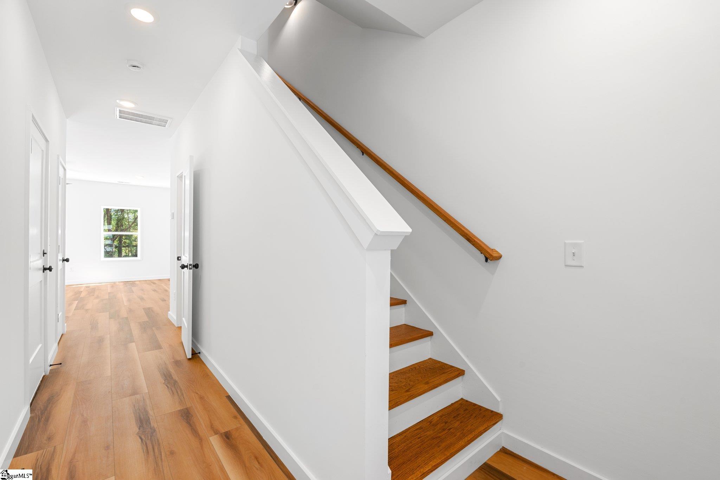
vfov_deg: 73.7
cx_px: 360
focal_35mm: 16
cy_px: 240
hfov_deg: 96.7
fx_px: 320
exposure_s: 1/4
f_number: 9
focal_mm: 16
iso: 250
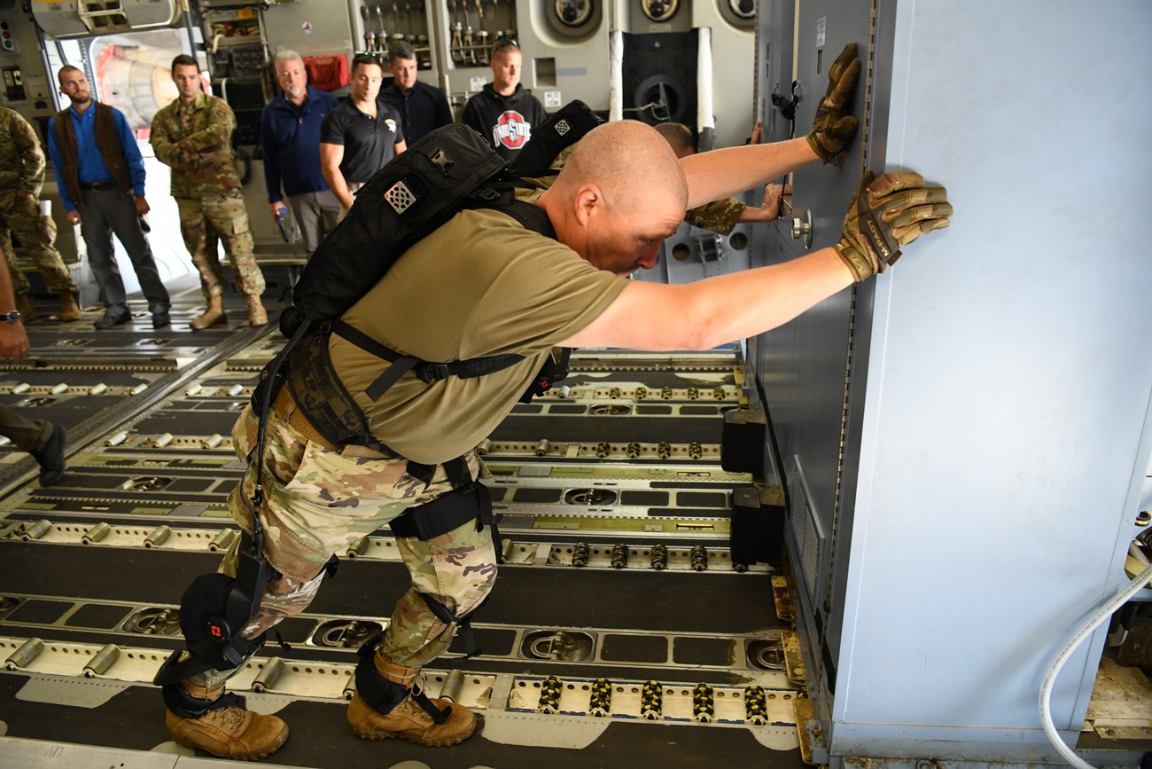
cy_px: 384
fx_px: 768
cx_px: 576
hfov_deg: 73.7
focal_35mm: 24
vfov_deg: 53.1
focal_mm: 24
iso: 1800
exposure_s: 1/250
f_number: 3.5
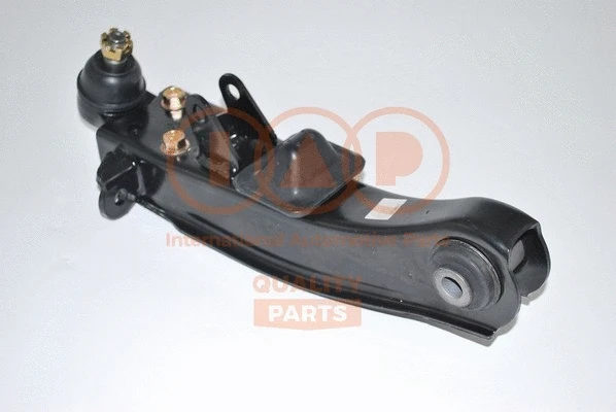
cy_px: 206
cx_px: 308
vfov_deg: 22.7
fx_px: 1028
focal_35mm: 60
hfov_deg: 33.4
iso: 100
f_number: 5.3
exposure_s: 1/200
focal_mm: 40
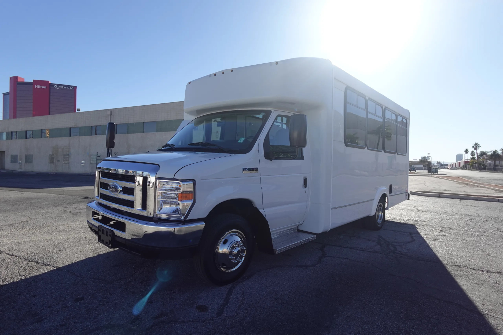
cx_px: 252
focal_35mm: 20
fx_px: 279
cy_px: 168
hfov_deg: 84.0
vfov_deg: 61.9
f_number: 2
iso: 125
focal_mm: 7.6
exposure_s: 1/3200
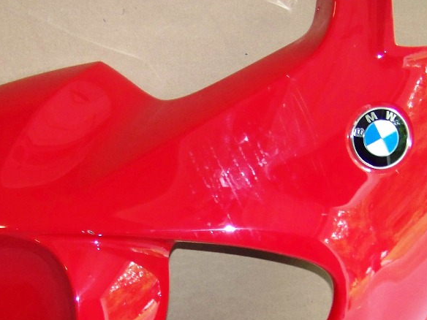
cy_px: 288
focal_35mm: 71
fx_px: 876
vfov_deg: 20.3
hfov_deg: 27.3
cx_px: 173
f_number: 2.8
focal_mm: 5.85
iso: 200
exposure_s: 1/30
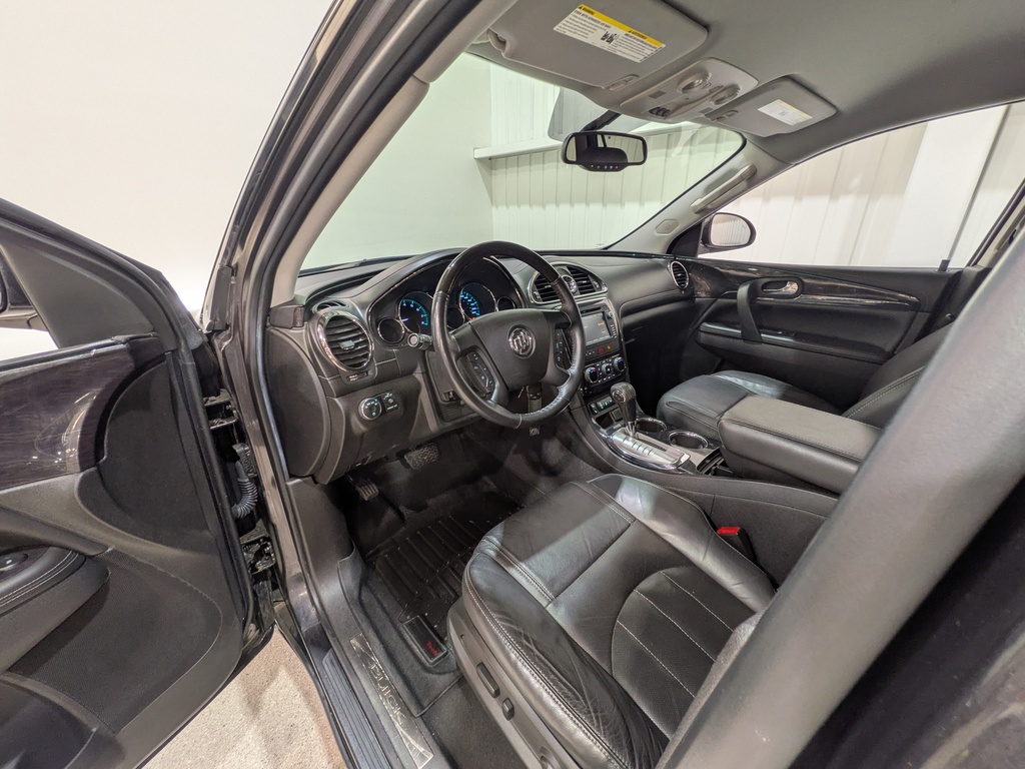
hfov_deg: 102.1
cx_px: 512
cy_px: 384
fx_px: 415
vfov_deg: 85.7
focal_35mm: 14
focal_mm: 1.83
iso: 59
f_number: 2.2
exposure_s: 1/25
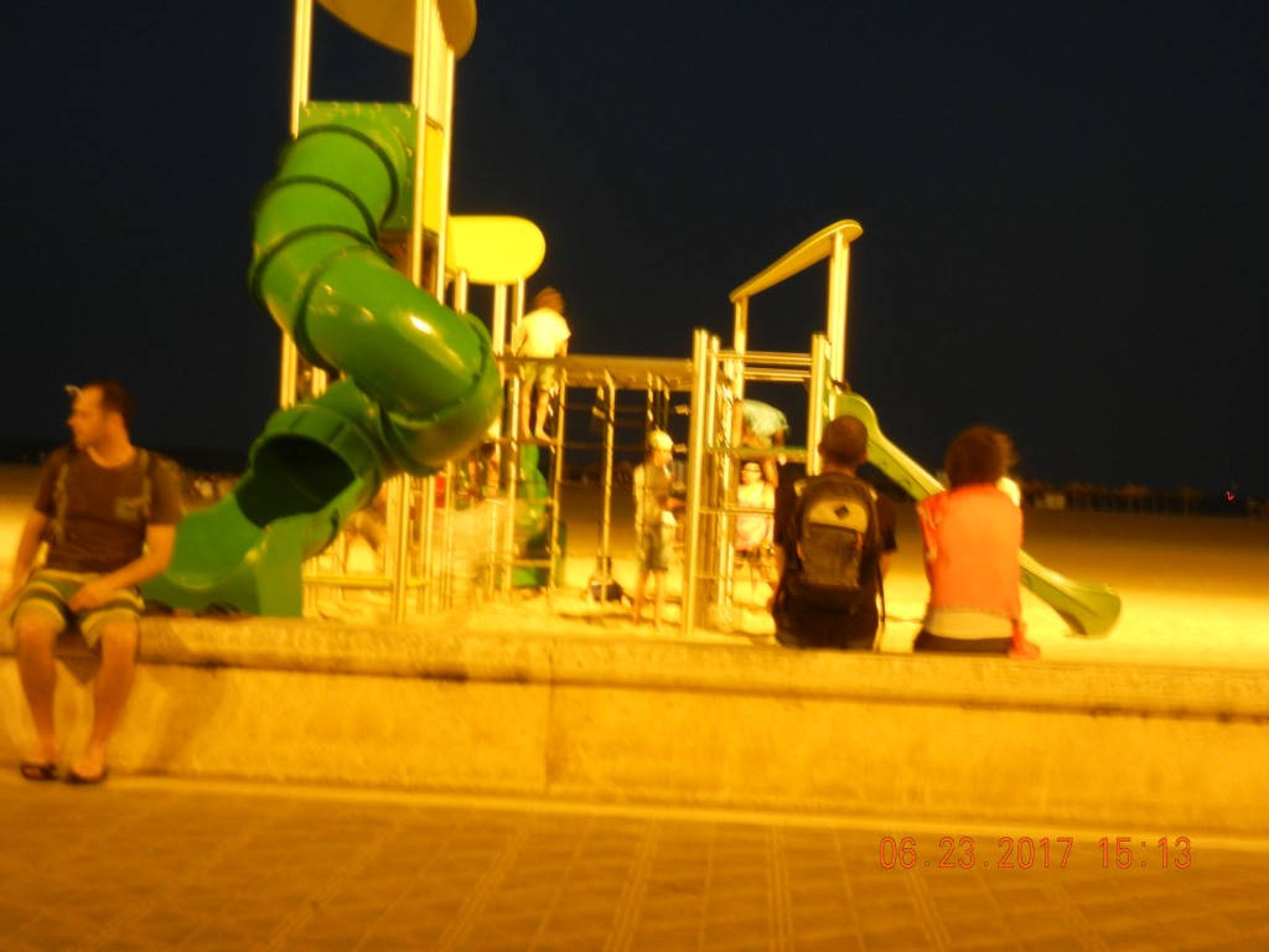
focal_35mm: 68
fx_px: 2493
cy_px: 476
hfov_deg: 28.6
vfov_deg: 21.6
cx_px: 634
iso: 400
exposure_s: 1/2.5
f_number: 4.1
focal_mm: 12.2
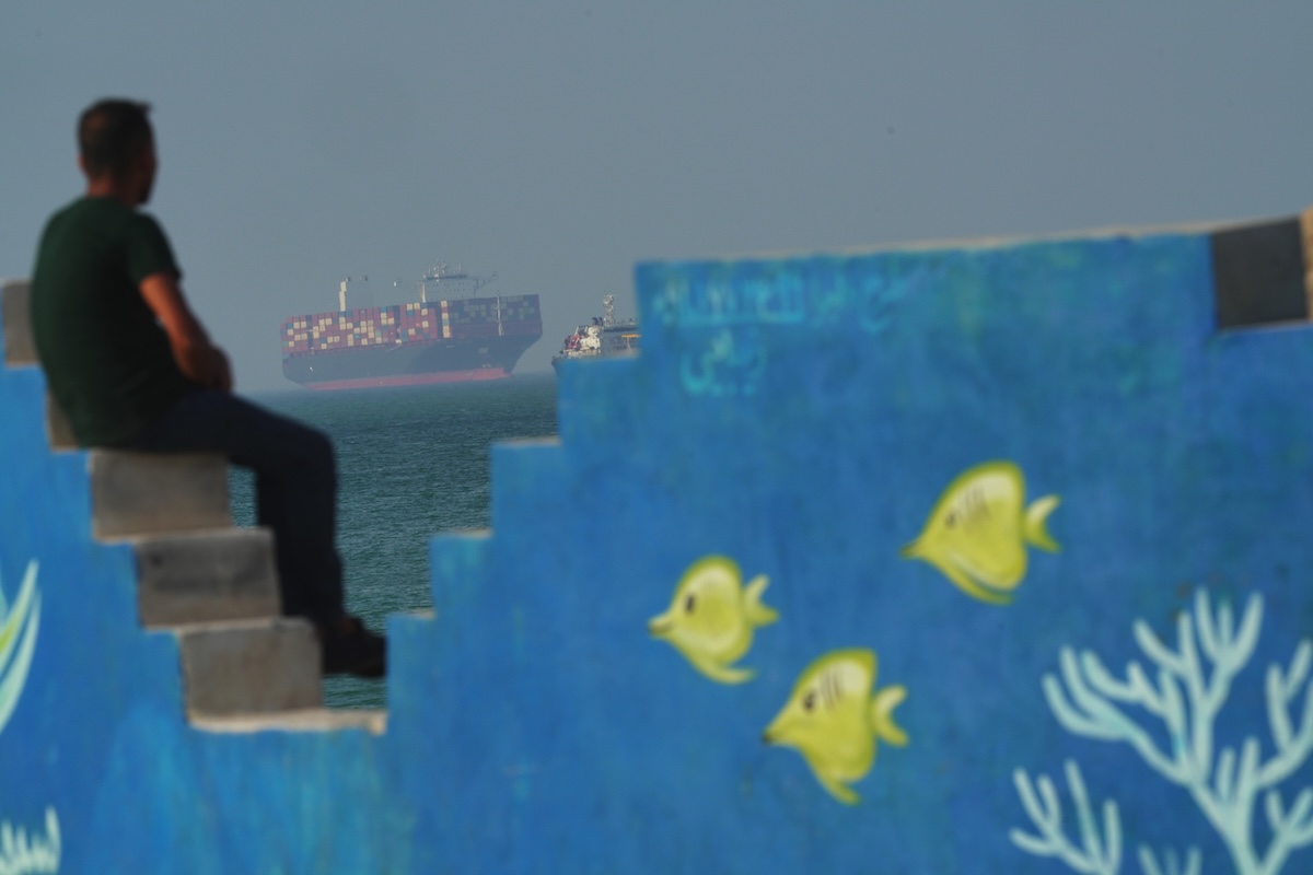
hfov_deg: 4.6
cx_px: 656
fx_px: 16192
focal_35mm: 444
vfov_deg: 3.1
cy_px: 438
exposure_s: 1/400
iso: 320
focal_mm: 444
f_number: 16
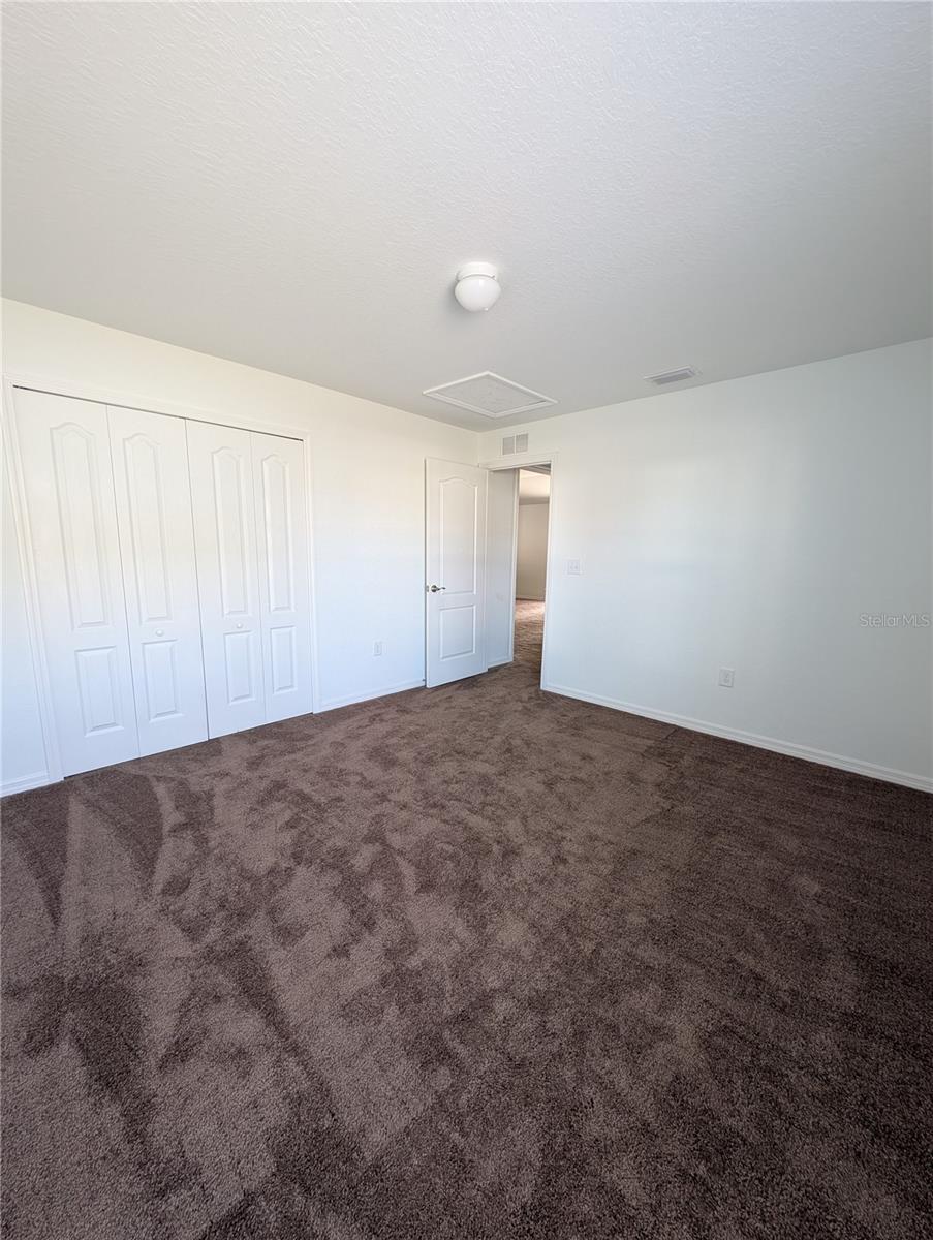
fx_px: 430
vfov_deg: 110.5
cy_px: 620
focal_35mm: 12
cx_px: 466
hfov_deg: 94.6
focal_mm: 2.23
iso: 128
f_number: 1.95
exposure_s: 1/23.8
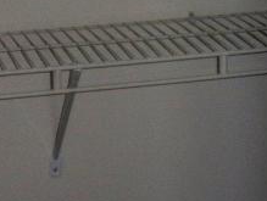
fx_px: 1298
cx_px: 187
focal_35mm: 168
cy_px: -242
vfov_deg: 8.3
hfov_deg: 11.7
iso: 160
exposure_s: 1/30
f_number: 3.5
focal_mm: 6.3
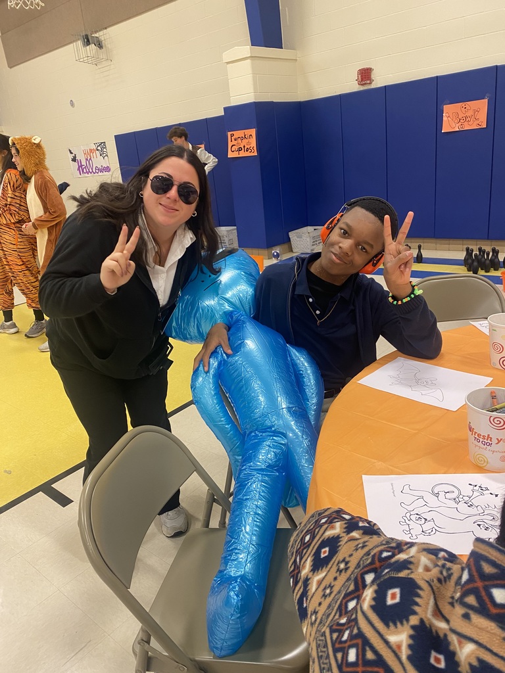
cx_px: 252
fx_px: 506
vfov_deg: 67.3
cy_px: 336
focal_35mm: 26
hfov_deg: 53.1
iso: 160
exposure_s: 1/60
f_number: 1.8
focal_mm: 4.25
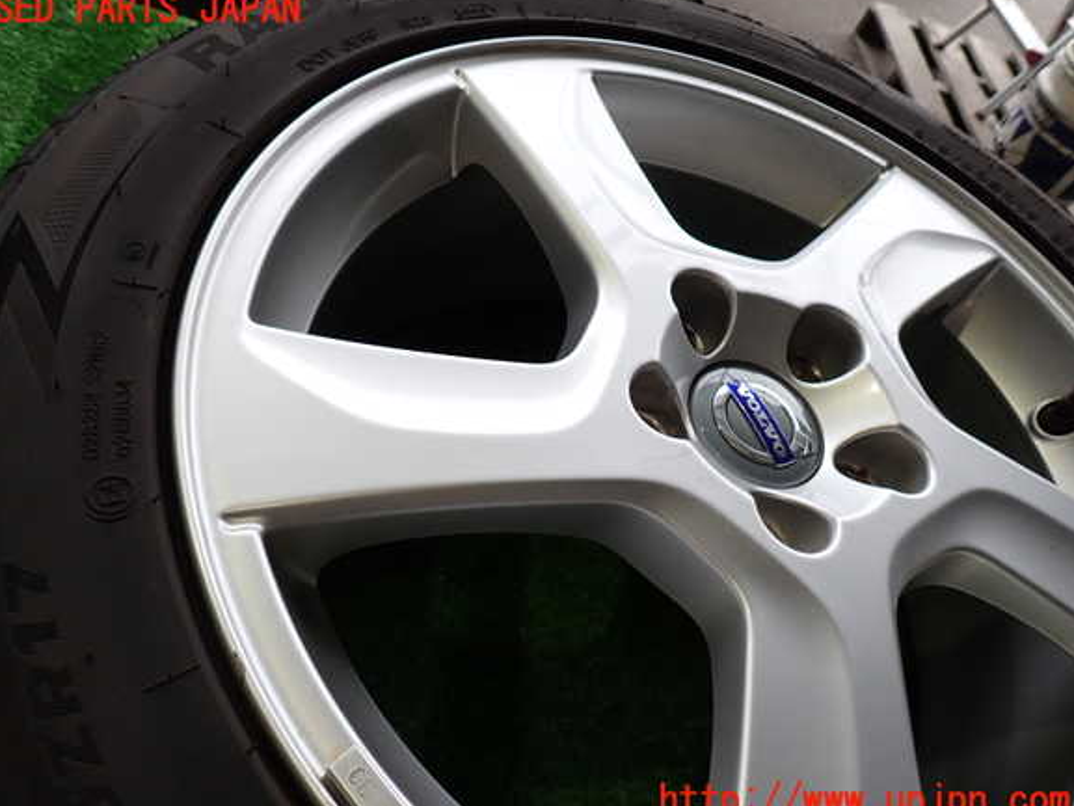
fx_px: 807
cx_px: 521
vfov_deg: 53.1
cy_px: 406
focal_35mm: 26
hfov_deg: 67.3
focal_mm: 4.5
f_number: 2.8
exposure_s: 1/80
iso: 100
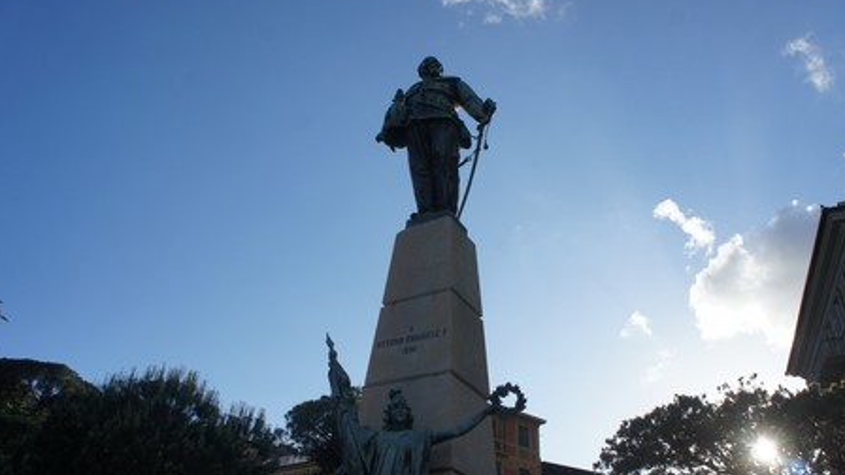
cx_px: 422
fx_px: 650
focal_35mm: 29
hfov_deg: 66.1
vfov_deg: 40.1
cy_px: 266
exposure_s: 1/500
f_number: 7.1
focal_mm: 18
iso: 200
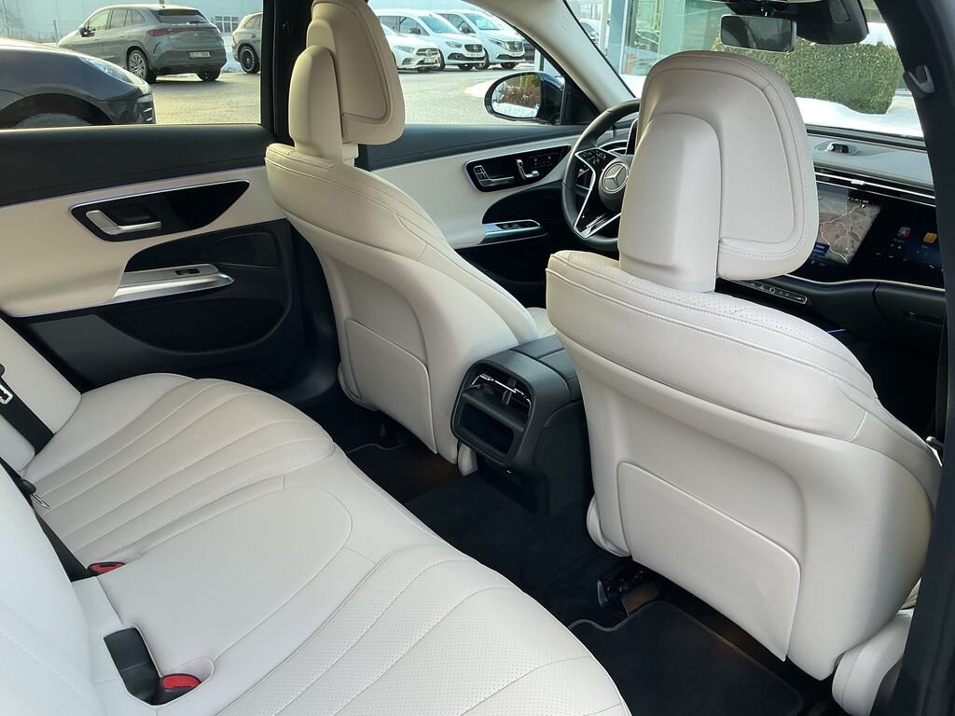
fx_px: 800
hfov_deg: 61.7
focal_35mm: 29
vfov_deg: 48.2
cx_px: 478
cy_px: 358
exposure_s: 1/120
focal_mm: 3
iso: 64
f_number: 1.8
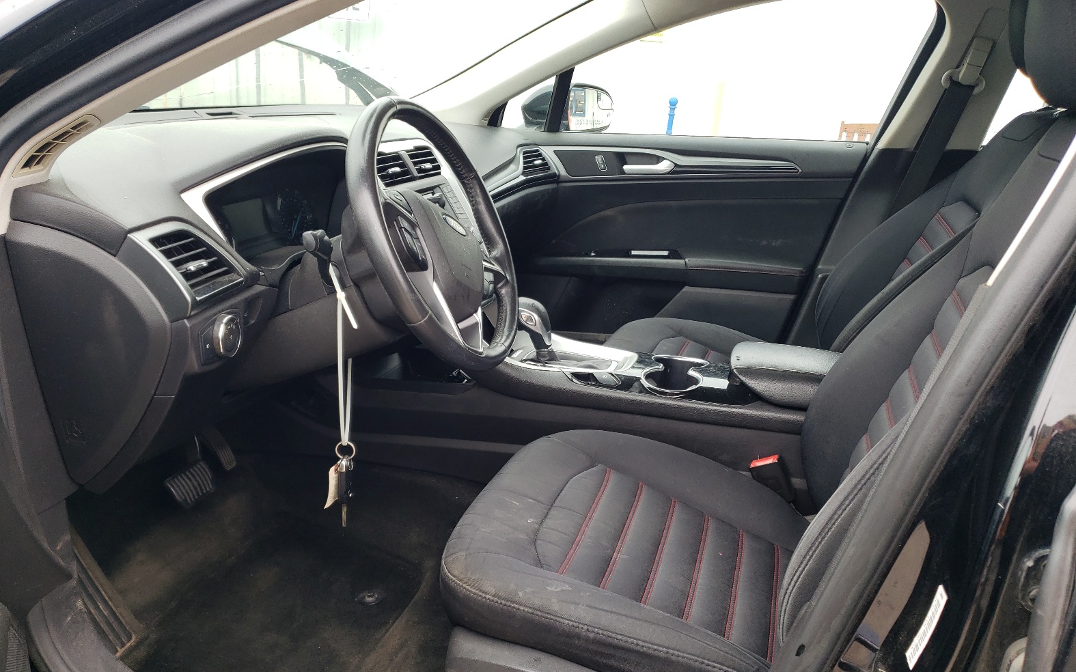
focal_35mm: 28
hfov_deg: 66.5
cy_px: 371
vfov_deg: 44.5
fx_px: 821
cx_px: 532
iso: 50
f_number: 1.5
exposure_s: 1/120
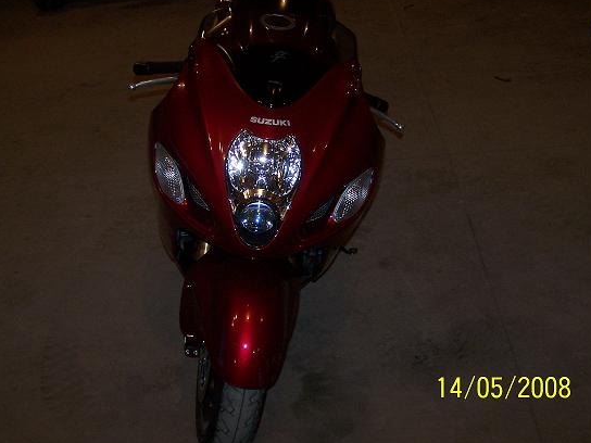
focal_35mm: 45
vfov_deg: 32.1
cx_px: 260
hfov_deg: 42.0
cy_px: 195
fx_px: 768
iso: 140
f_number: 2.8
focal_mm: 6.3
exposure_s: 1/60
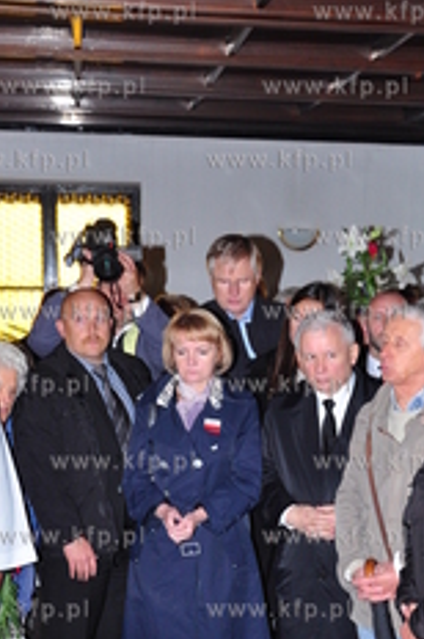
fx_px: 1099
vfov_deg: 32.0
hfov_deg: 21.7
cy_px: 457
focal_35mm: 62
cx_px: 297
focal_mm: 24
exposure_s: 1/60
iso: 400
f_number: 5
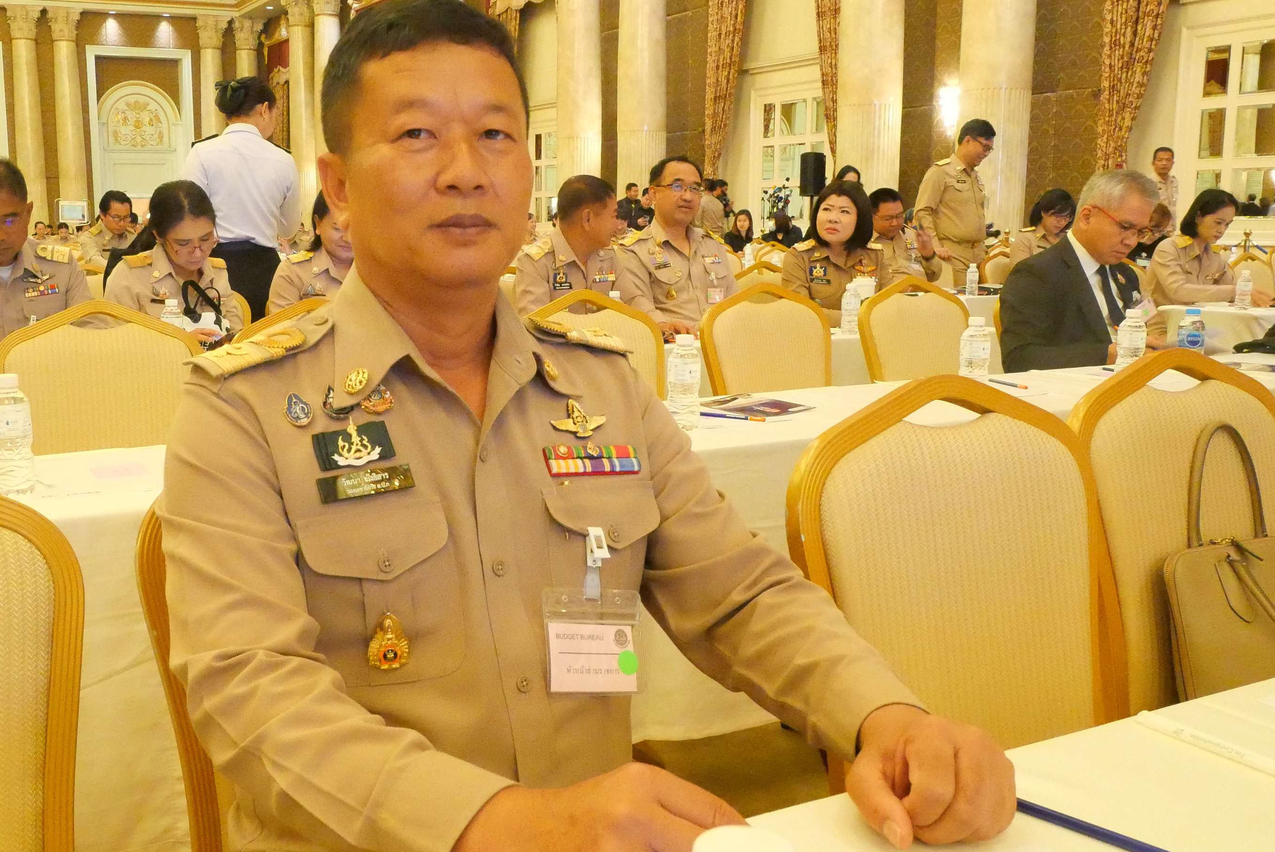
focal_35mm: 33
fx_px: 1169
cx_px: 482
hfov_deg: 56.5
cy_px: 442
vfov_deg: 40.0
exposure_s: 1/25
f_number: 7.1
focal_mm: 12
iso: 6400
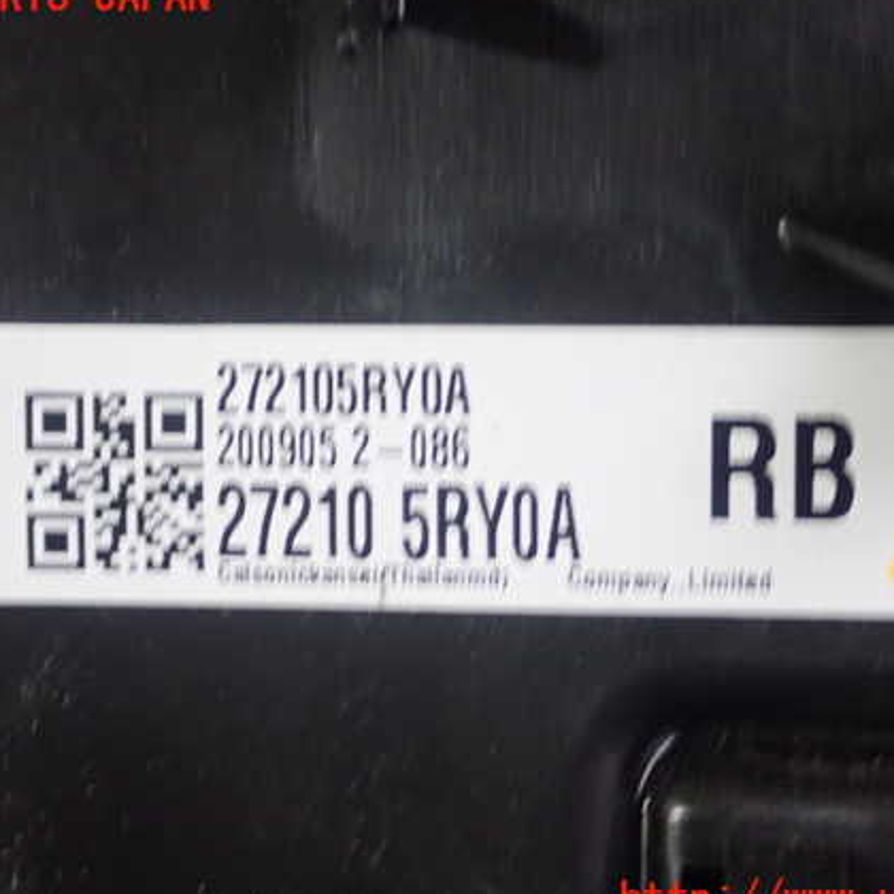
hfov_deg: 22.5
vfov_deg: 22.5
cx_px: 462
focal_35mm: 77
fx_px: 2250
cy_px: 449
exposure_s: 1/15
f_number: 3.6
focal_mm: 11.01
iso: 1000
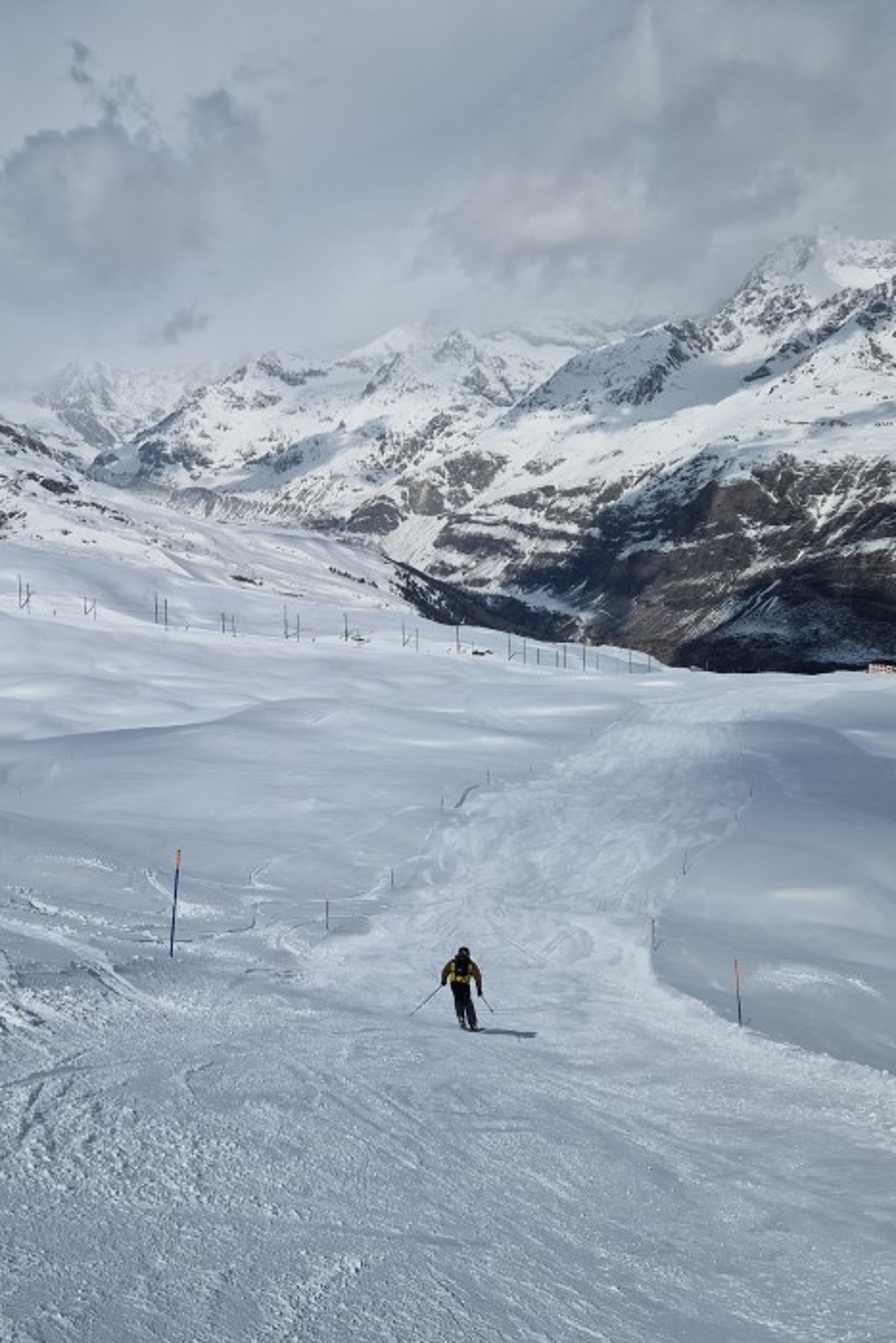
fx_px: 1306
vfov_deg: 54.4
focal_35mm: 35
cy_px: 633
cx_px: 303
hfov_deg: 37.5
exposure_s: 1/9408
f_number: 1.8
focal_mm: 5.4
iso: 50
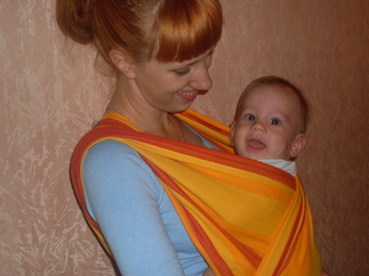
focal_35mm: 53
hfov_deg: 36.2
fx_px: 565
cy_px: 146
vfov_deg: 27.5
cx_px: 185
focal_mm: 6.3
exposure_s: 1/45
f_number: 2.8
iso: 100
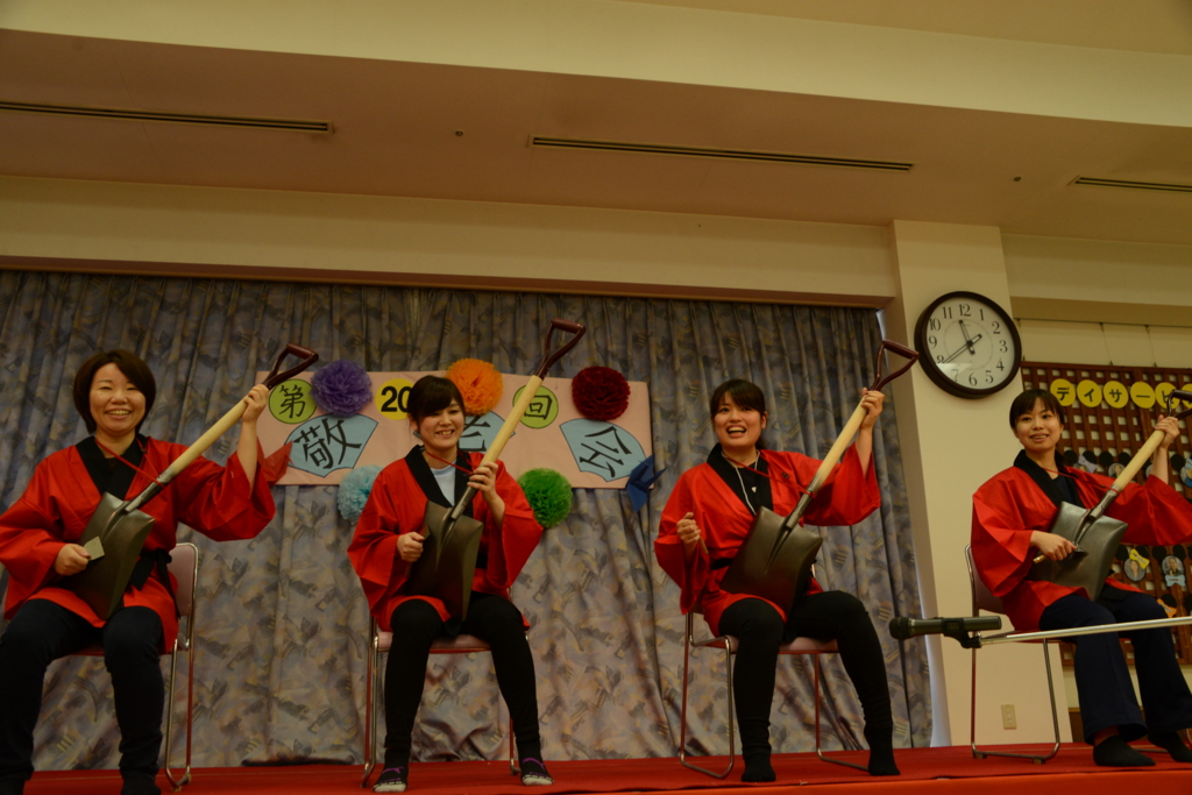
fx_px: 1060
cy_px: 398
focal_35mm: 32
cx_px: 596
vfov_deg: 41.1
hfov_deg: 58.7
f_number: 5.6
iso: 1000
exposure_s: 1/50
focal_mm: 32
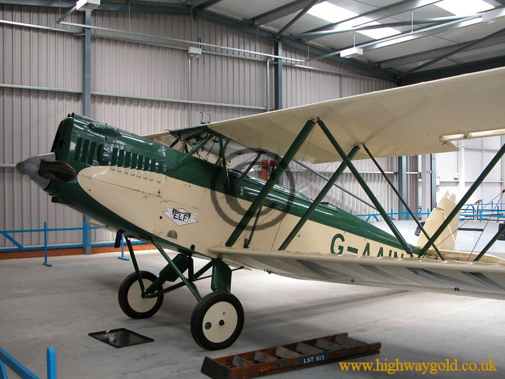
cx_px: 252
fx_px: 569
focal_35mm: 39
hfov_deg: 47.9
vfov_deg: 36.8
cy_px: 190
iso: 100
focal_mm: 10
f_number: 3.2
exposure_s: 1/64.2
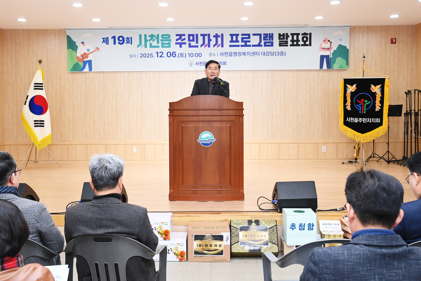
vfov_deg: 38.9
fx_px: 398
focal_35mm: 34
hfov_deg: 55.8
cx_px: 210
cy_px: 140
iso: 2500
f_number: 6.3
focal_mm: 34
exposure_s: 1/250
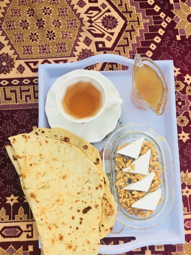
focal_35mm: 34
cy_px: 144
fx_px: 250
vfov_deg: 53.8
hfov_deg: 41.8
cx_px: 104
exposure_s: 1/336
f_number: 2.2
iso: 25
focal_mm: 4.15
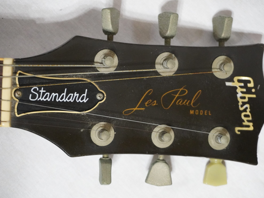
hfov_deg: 23.8
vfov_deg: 18.0
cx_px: 141
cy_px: 99
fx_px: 625
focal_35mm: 82
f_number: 5.6
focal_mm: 50
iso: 6400
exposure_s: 1/60
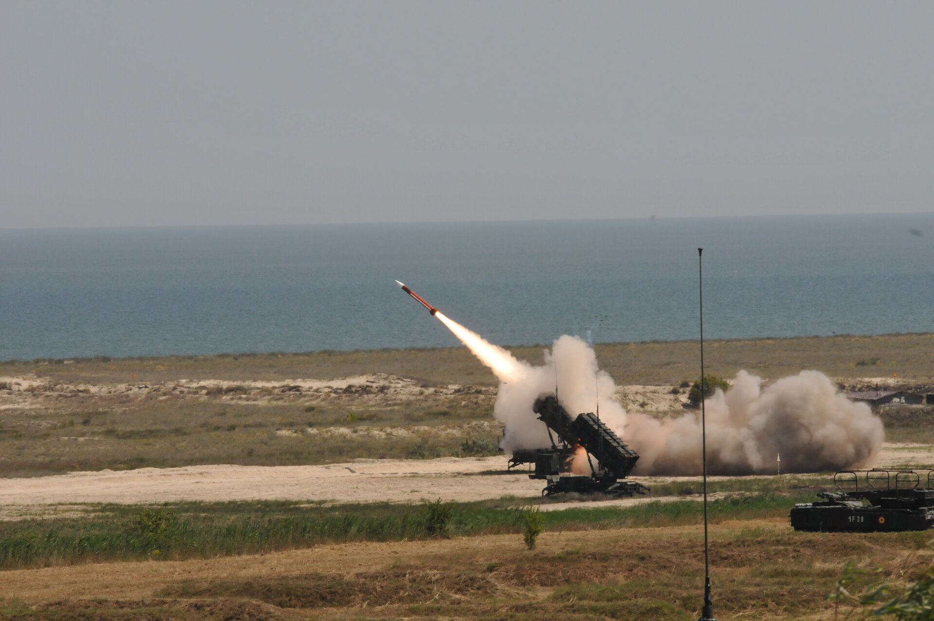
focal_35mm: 300
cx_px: 467
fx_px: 7773
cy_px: 310
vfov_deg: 4.6
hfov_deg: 6.9
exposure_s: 1/800
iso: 800
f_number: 14
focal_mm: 200
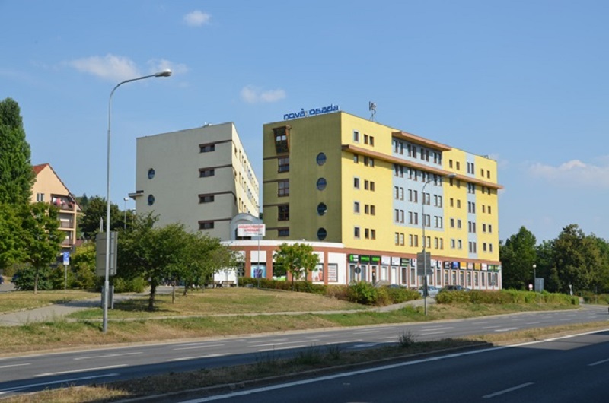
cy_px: 202
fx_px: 810
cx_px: 304
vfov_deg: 28.0
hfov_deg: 41.2
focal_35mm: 48
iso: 100
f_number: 9
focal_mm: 32
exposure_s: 1/320
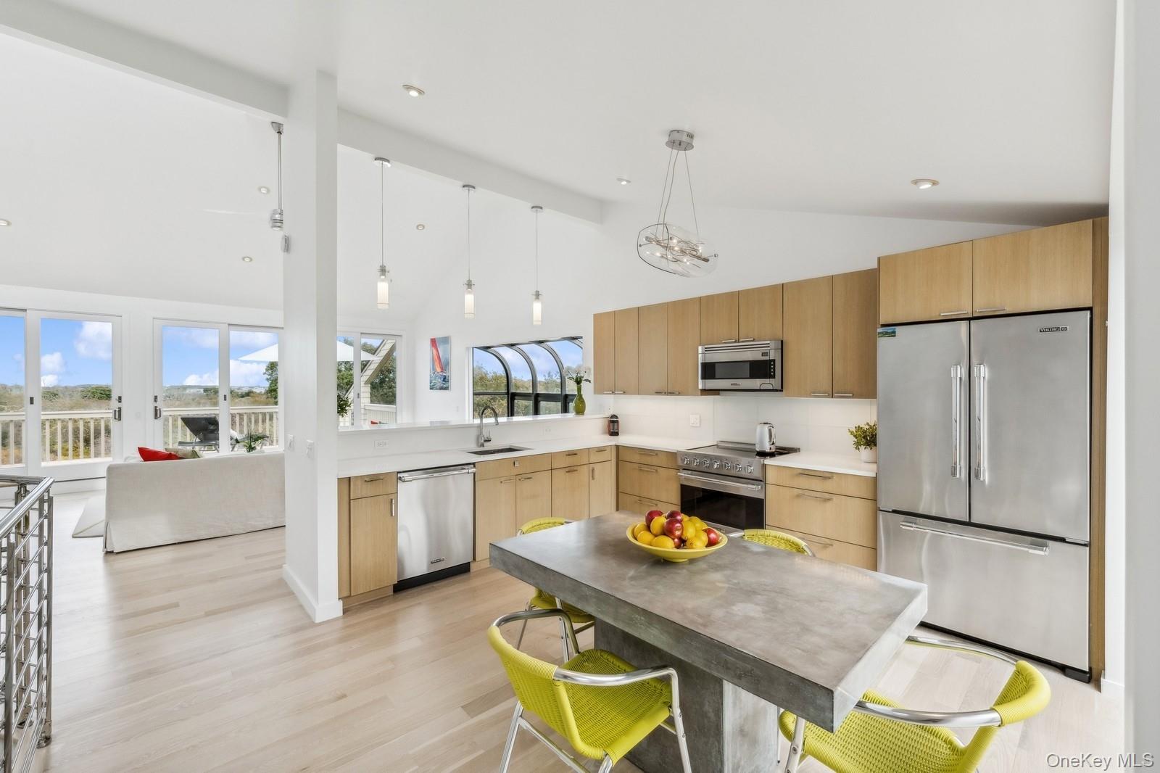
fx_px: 467
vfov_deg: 79.2
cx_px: 580
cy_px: 386
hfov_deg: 102.3
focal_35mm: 14
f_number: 8
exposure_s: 1/1600
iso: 1600
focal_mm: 14.5
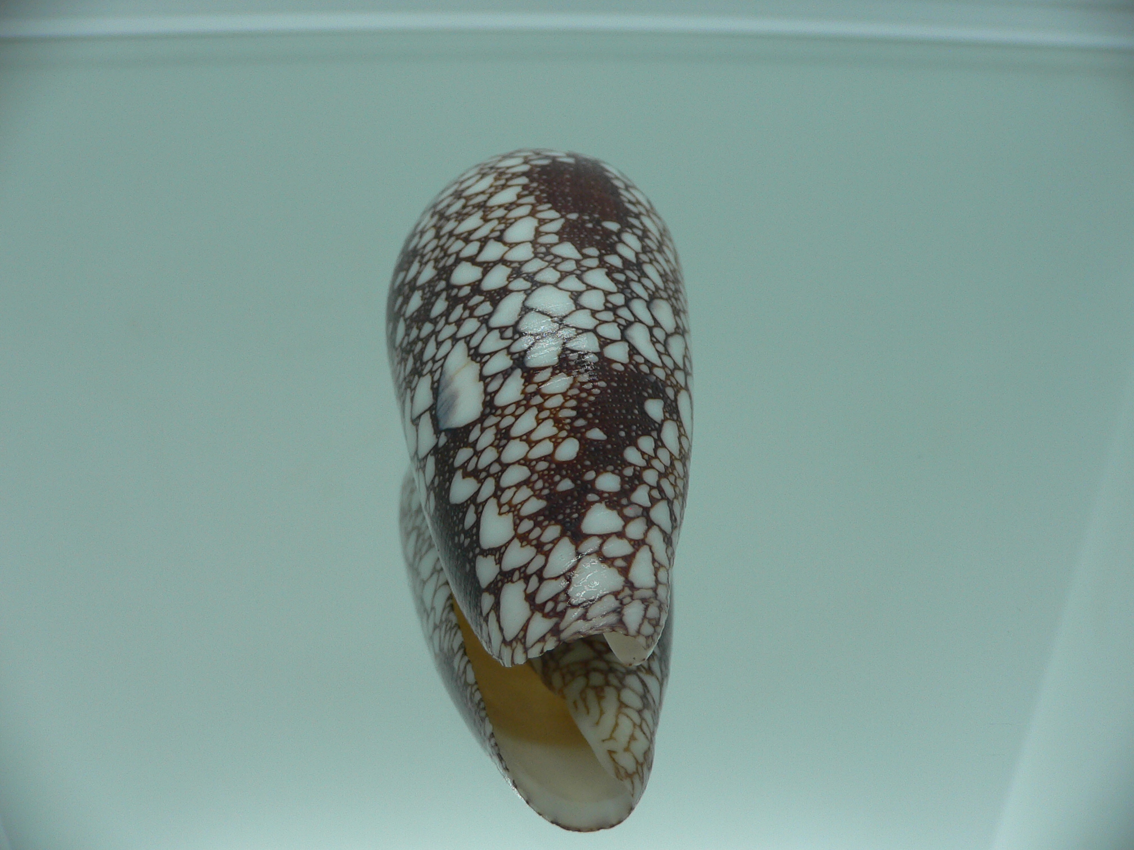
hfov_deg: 52.6
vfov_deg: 40.7
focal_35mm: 35
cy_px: 425
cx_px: 567
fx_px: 1147
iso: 80
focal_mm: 4.6
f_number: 2.8
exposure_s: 1/80
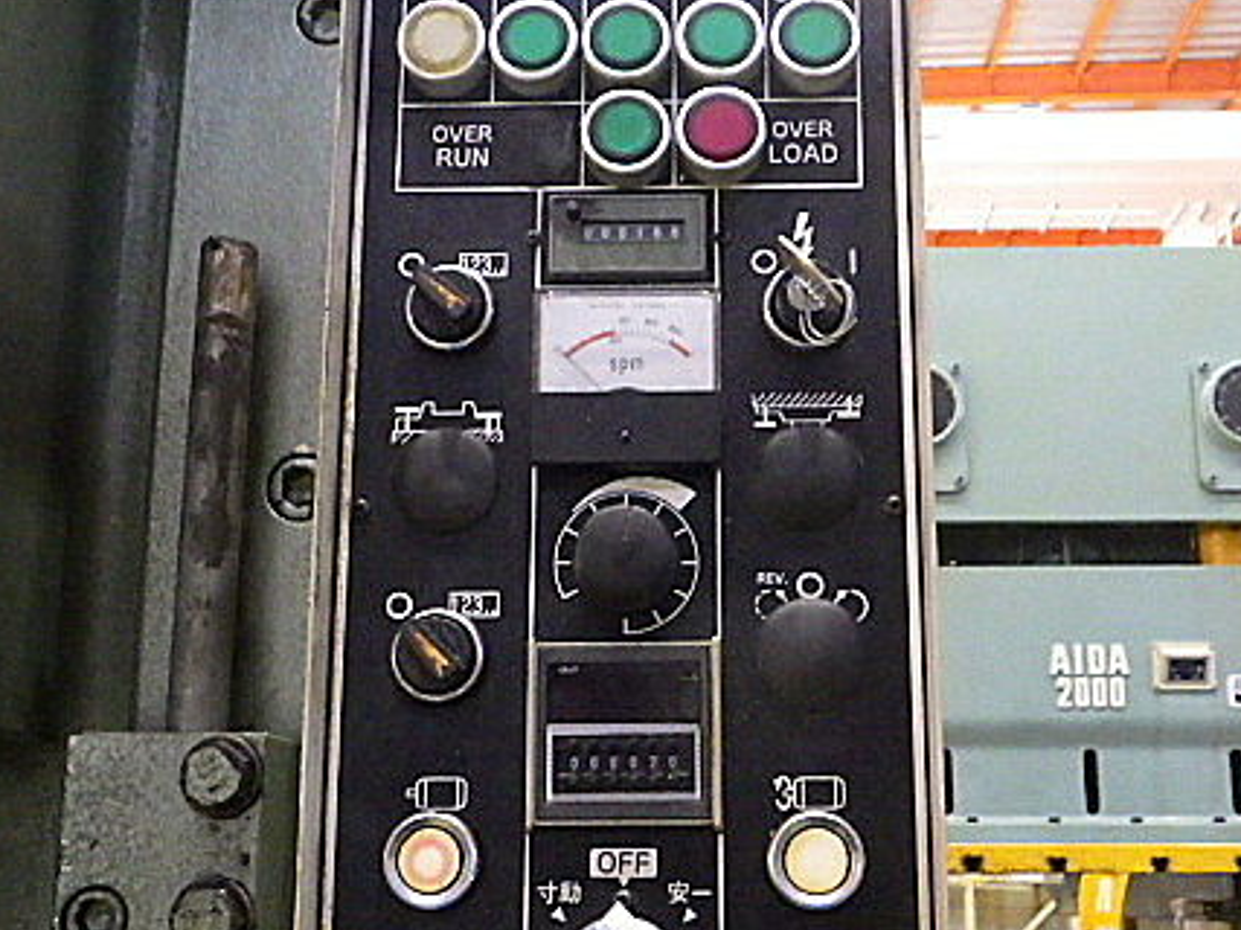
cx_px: 668
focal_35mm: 42
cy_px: 538
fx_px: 1505
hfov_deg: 44.8
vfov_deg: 34.3
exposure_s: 1/40
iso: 1600
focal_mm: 5
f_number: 3.5
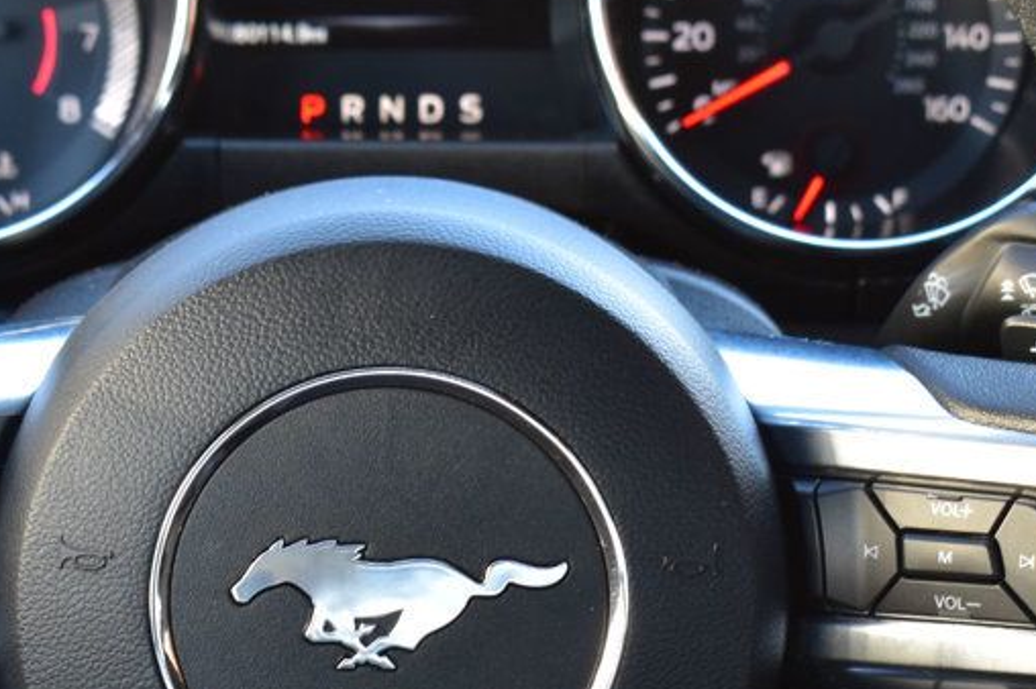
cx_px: 414
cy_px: 567
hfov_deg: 15.1
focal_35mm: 136
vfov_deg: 10.0
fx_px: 3911
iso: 400
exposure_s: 1/20
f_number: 6.3
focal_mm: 45
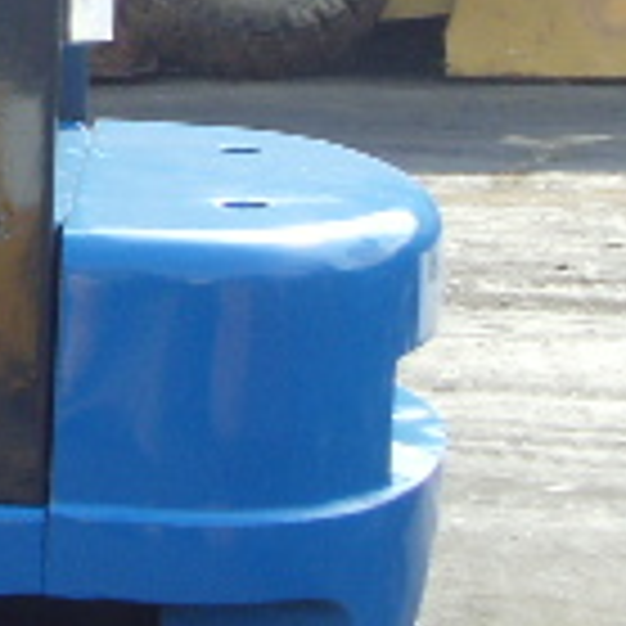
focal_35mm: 159
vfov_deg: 10.9
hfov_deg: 10.4
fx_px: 3253
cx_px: -486
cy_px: 27
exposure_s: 1/350
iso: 80
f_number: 3.5
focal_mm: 6.6
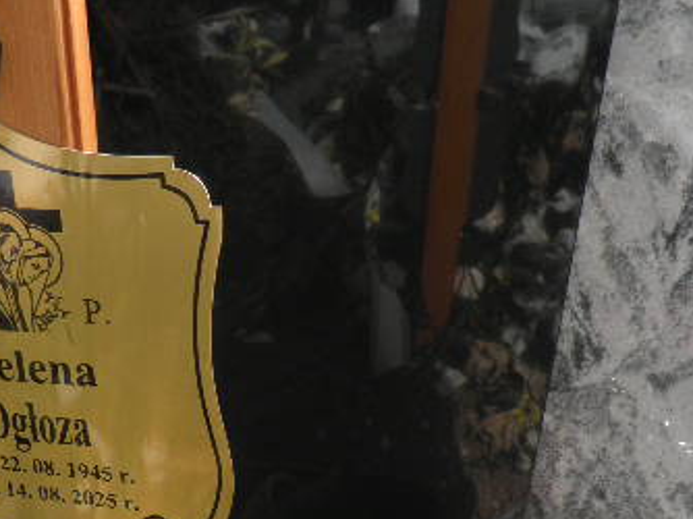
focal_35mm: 46
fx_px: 920
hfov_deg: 39.8
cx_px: 147
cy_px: 475
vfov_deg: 30.0
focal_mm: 4.3
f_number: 8.3
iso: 64
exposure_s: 1/100
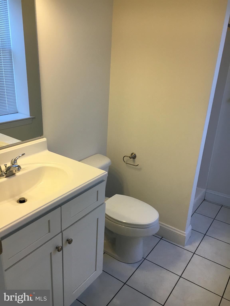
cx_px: 115
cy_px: 153
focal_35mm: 29
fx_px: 257
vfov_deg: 61.7
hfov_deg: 48.2
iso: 40
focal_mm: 4.15
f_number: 2.2
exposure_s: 1/30
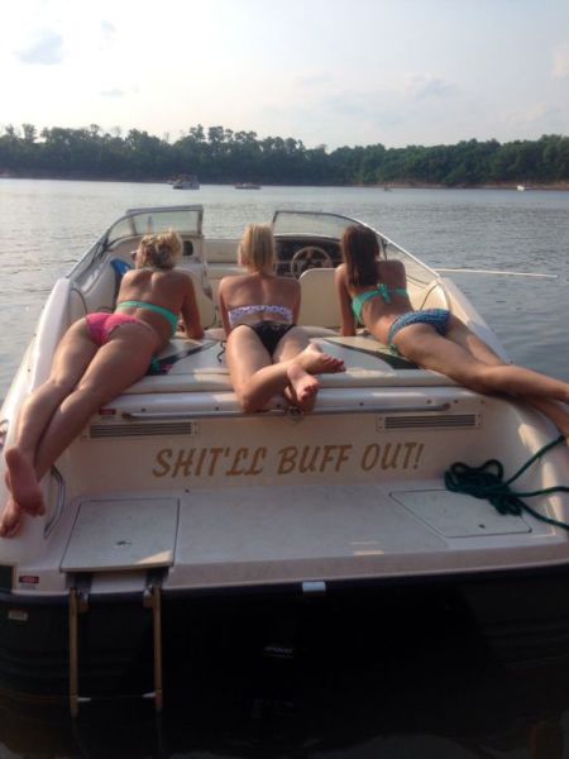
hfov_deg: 42.9
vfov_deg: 55.4
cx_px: 284
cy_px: 380
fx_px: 723
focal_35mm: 33
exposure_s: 1/1695
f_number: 2.4
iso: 50
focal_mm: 4.12
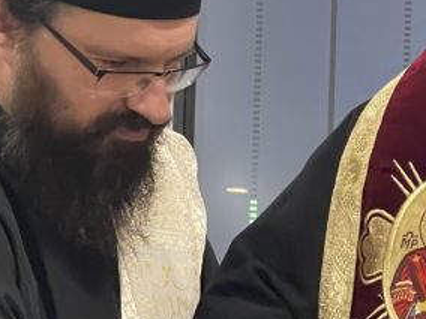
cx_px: 714
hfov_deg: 8.3
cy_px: 338
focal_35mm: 231
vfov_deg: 6.4
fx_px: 2843
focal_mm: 7.5
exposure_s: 1/50
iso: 400
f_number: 2.2
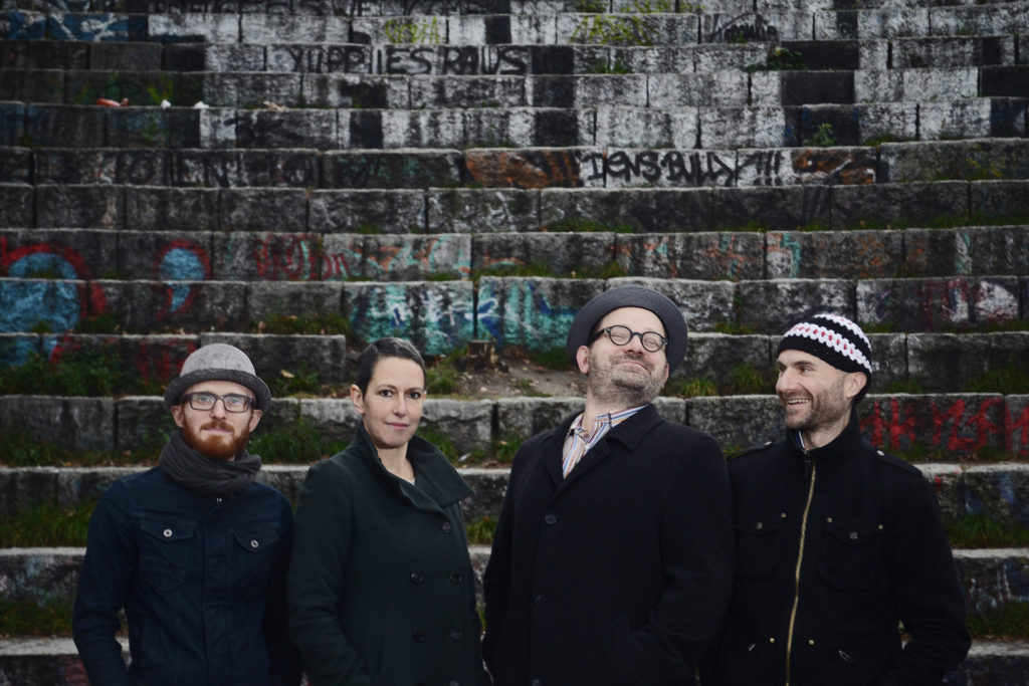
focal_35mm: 82
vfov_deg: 16.6
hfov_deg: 24.6
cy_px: 343
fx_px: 2358
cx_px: 514
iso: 200
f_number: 5.6
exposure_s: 1/100
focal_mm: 55
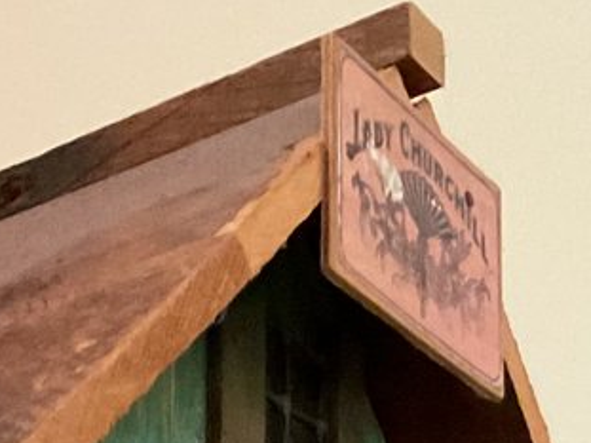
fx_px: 2406
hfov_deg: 13.2
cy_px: 923
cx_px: -313
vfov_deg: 9.7
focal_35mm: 141
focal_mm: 3
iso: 400
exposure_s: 1/30
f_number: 1.8
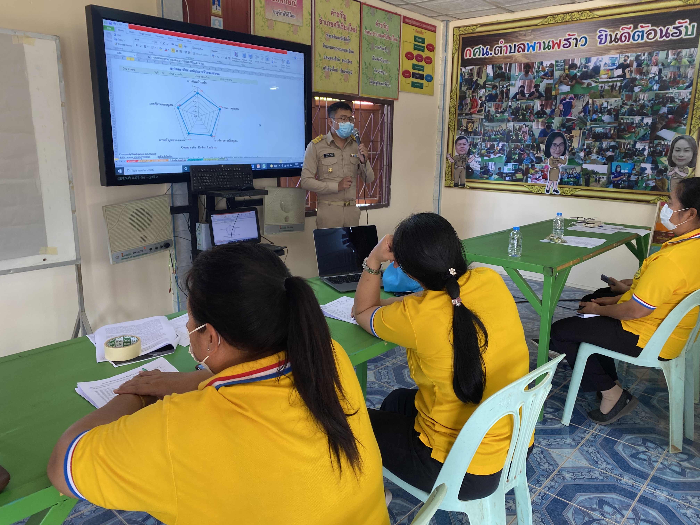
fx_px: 526
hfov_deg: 67.3
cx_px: 350
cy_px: 262
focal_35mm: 26
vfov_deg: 53.1
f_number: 1.8
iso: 80
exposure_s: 1/50
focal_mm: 4.25
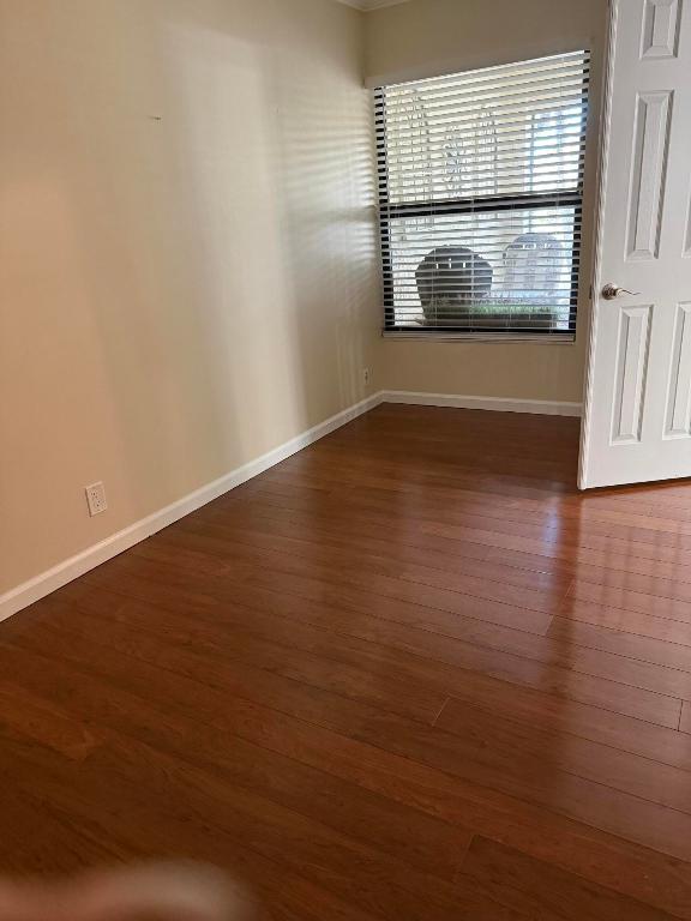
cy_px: 460
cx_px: 346
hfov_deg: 56.8
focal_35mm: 24
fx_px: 639
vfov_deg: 71.6
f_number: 1.78
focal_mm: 6.76
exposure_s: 1/60
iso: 640
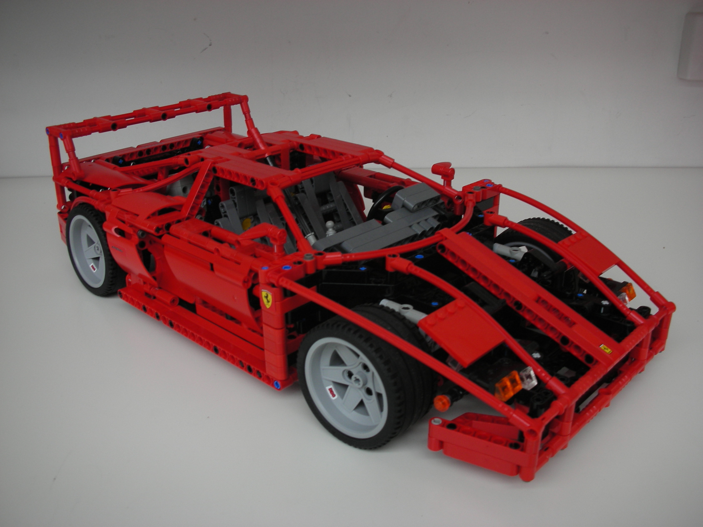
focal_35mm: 35
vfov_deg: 40.7
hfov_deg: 52.6
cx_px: 352
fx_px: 711
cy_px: 264
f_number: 3
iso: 50
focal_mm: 5.8
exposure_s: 1/37.1
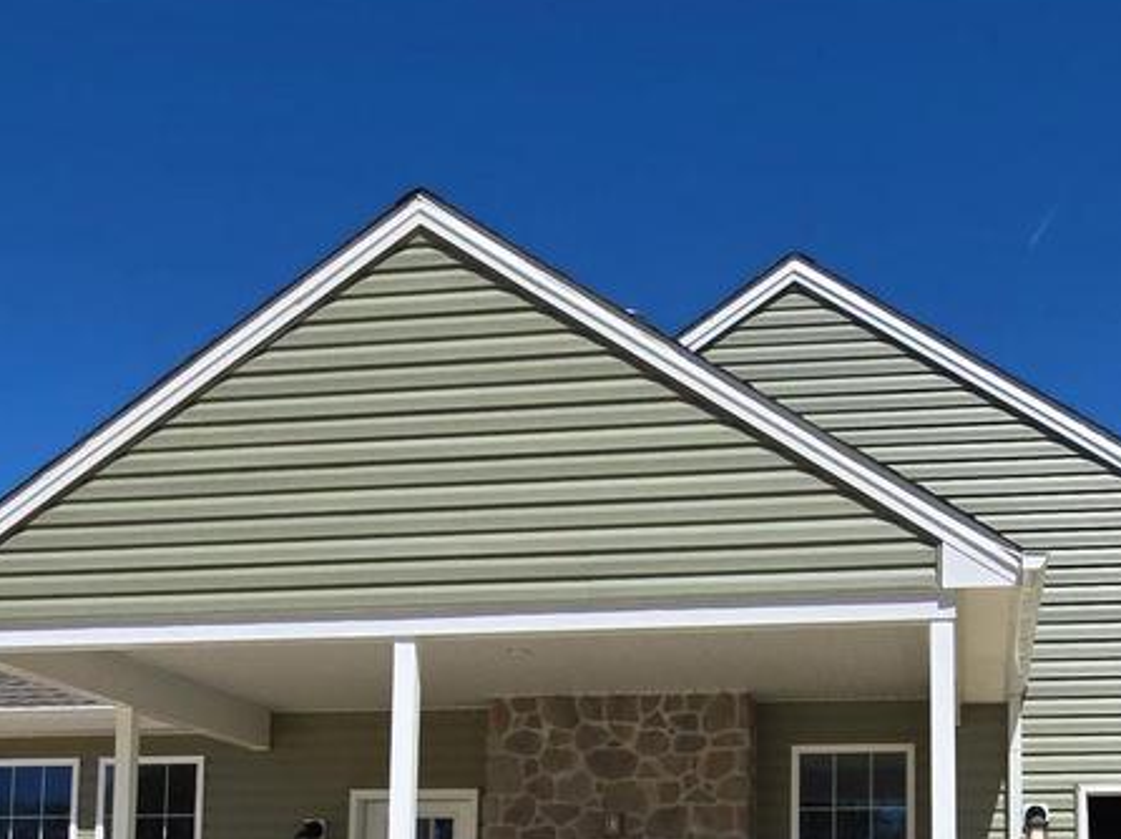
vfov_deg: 31.7
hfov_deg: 44.4
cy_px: 836
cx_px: 716
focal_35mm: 42
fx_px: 1359
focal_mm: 2.2
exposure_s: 1/3345
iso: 50
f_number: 2.2
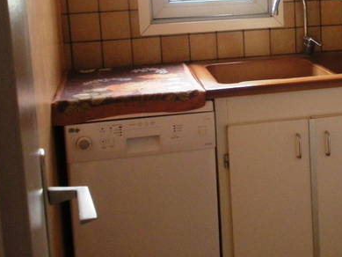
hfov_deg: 26.0
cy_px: 39
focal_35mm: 71
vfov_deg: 20.4
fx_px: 702
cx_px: 341
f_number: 3.5
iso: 400
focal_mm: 6.3
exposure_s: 1/64
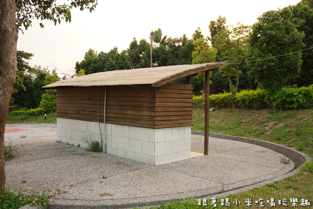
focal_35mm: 34
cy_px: 104
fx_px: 300
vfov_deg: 38.4
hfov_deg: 55.1
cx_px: 156
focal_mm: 23
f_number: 4
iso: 640
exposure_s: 1/160
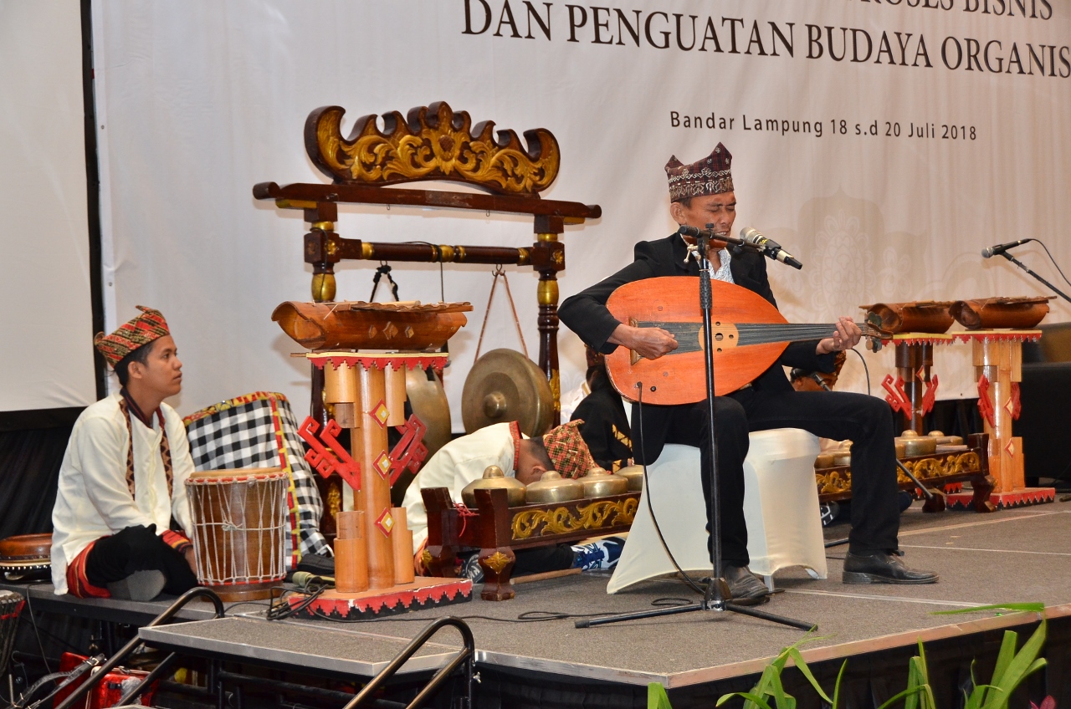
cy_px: 354
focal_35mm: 66
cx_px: 536
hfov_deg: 30.6
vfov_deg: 20.5
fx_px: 1960
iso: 1000
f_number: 4.5
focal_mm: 44
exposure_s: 1/60
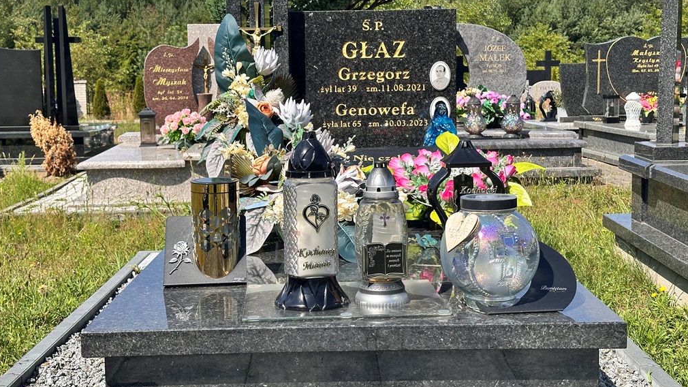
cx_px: 341
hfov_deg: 39.2
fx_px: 967
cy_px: 172
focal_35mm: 53
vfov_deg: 22.6
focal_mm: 6.86
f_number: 1.78
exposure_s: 1/3058
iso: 64
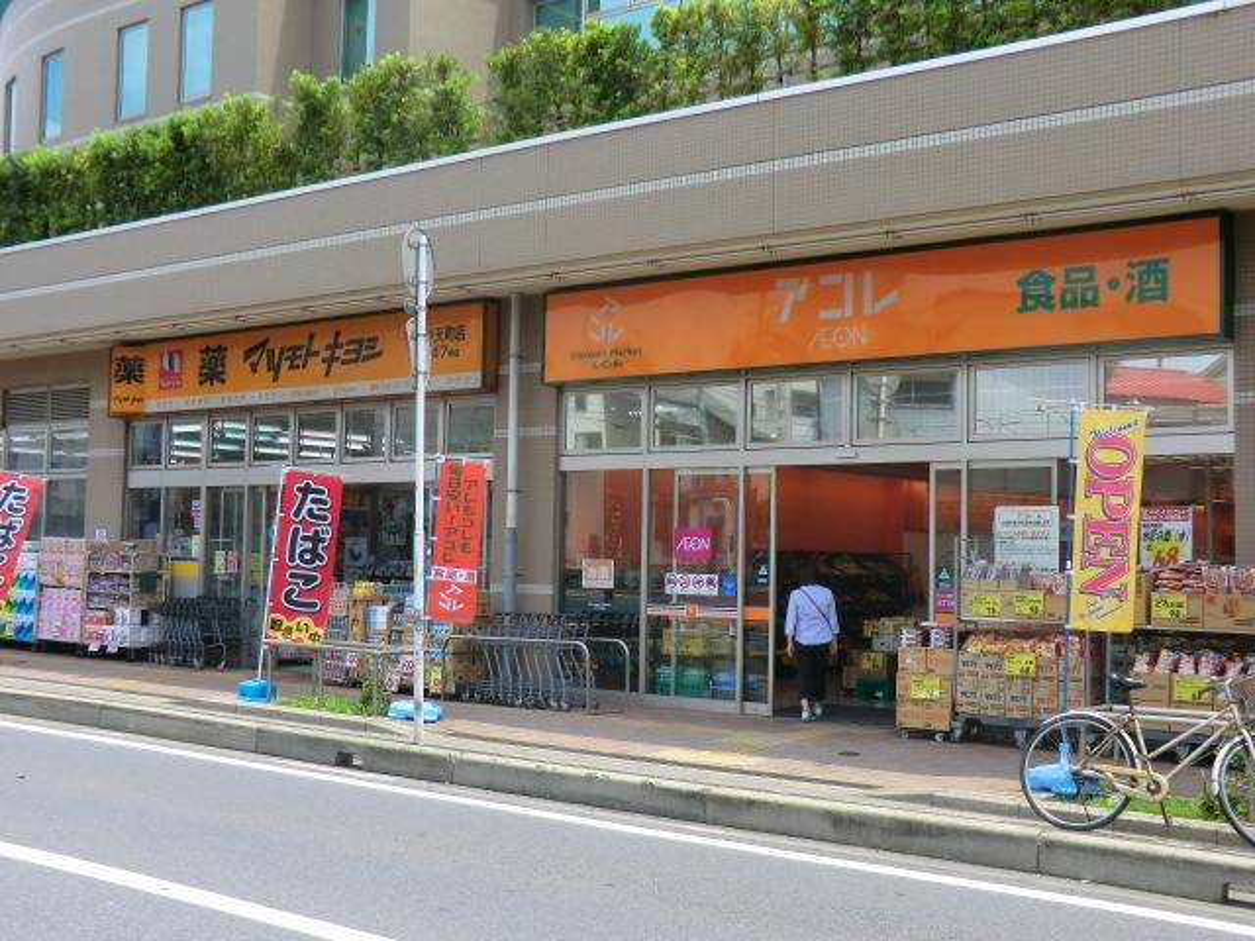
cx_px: 628
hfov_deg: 46.8
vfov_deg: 36.0
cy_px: 470
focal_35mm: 40
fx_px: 1450
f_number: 3.8
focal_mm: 7.1
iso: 80
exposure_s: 1/500
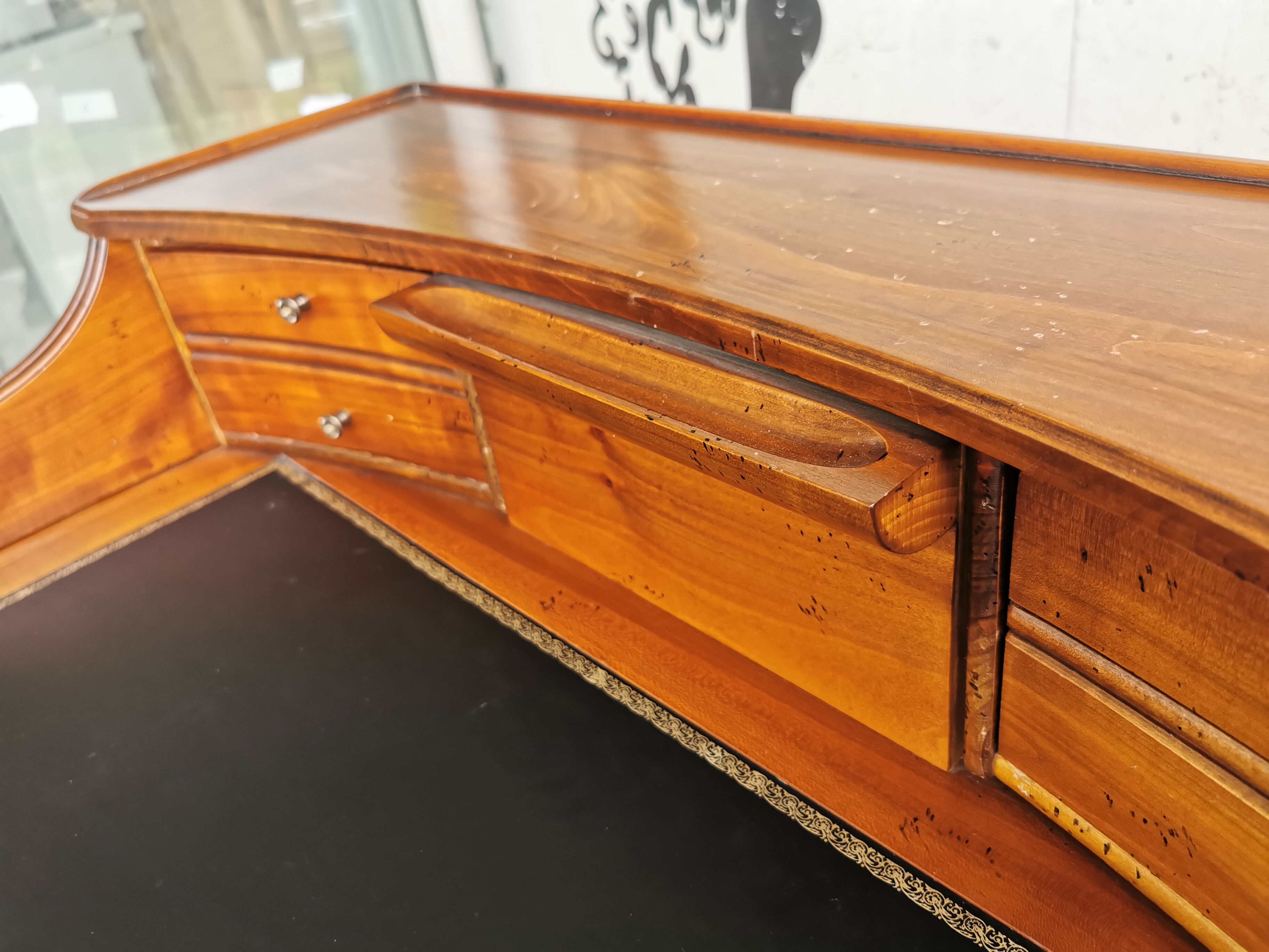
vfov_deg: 51.4
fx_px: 990
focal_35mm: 27
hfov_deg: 65.3
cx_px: 634
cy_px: 476
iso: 125
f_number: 1.6
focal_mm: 5.56
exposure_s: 1/100
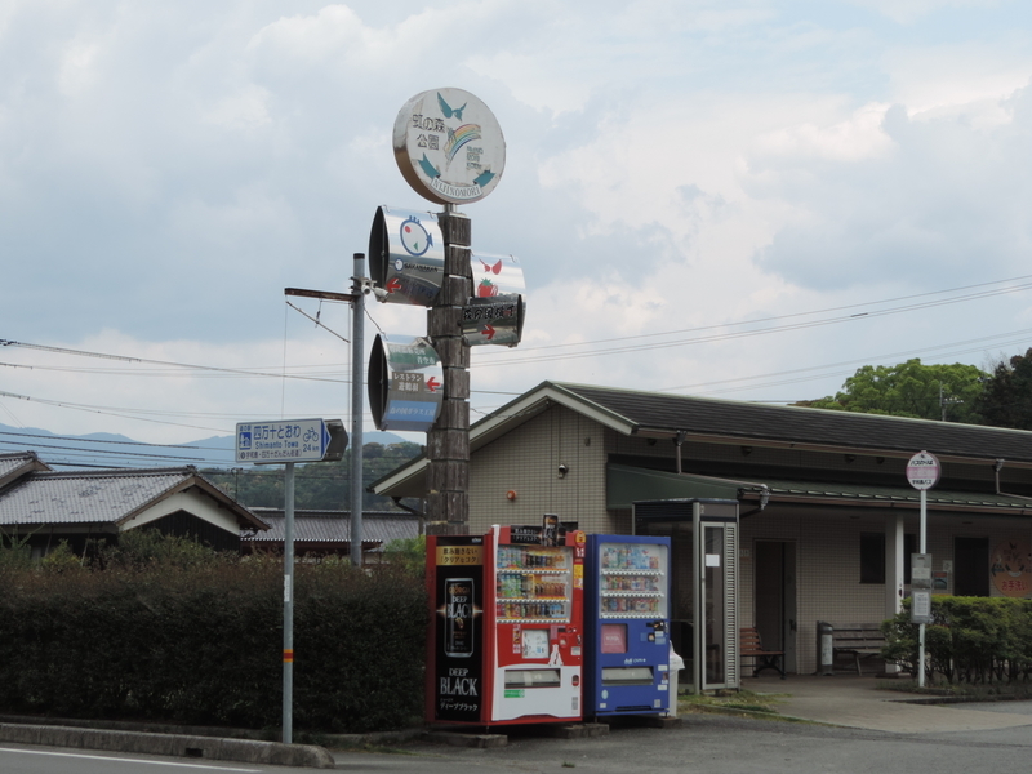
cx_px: 516
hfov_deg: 23.0
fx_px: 2534
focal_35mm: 85
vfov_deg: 17.4
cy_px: 387
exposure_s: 1/500
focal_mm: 15.1
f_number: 4
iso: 80
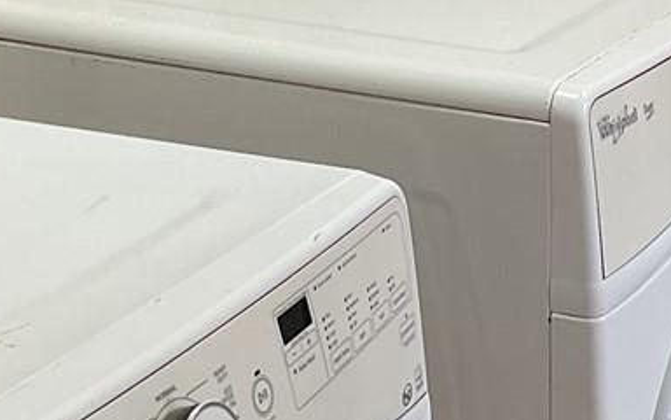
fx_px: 2341
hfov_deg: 16.2
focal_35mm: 128
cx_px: 510
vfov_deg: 10.2
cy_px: -2
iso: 50
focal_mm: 3
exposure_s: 1/60
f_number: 1.8
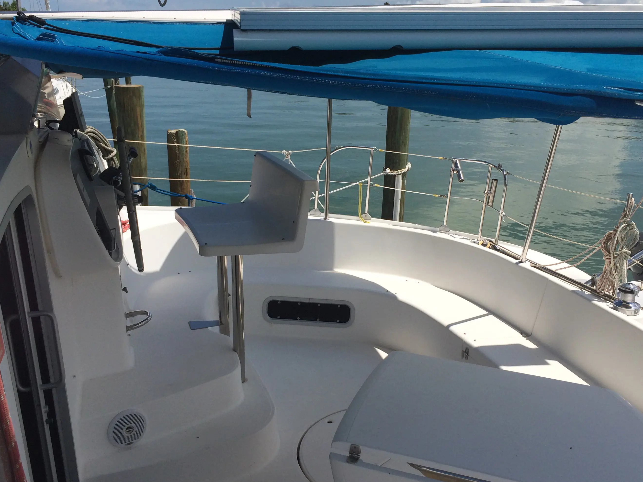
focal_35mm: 36
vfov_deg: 39.6
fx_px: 669
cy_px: 256
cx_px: 339
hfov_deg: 51.3
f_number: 2.2
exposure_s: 1/4566
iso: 32
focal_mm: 4.15
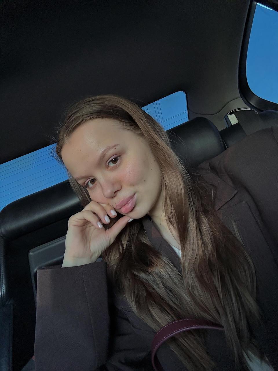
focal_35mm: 23
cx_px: 139
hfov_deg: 58.9
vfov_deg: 73.9
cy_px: 186
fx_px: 246
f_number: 1.9
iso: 160
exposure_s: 1/60
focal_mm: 2.69
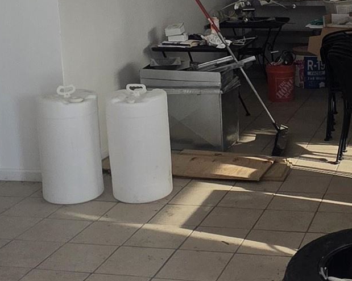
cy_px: 84
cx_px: 302
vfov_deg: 24.0
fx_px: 656
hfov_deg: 29.1
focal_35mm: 63
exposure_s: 1/120
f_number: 1.9
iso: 64
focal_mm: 2.2
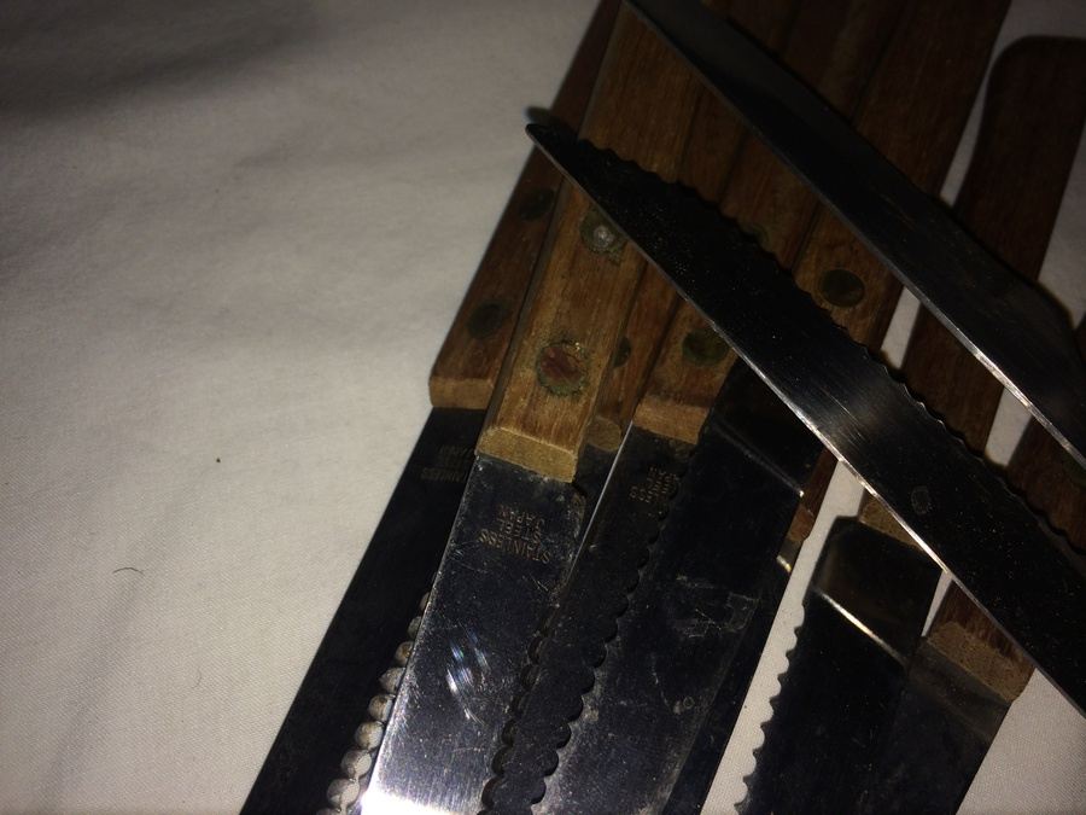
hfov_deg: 60.0
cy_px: 408
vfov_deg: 46.8
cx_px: 543
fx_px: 941
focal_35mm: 30
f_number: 2.2
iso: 32
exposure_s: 1/554
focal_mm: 4.12
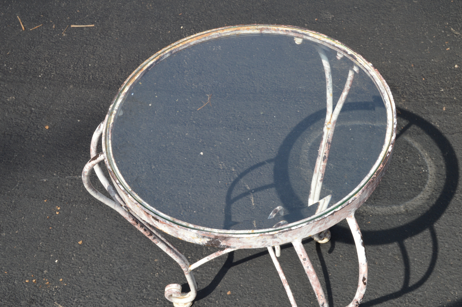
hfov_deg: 37.9
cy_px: 154
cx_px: 231
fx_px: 673
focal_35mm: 52
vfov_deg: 25.7
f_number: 13
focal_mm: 35
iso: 200
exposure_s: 1/160
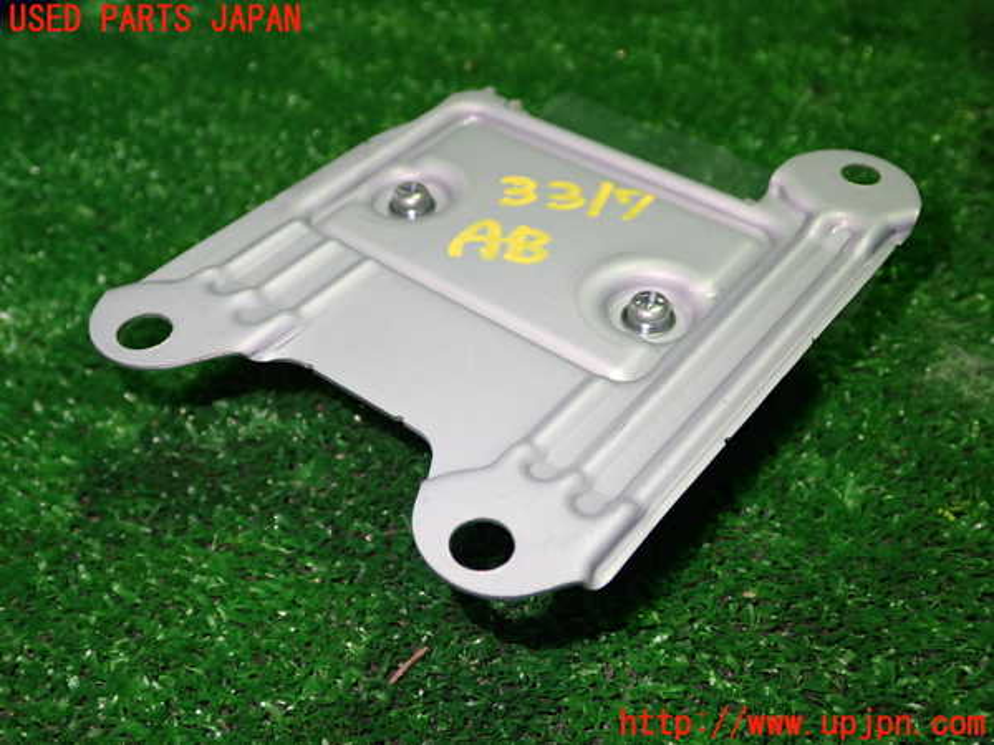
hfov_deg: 49.0
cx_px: 497
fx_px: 1091
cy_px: 372
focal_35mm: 38
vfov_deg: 37.7
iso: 400
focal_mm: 6.83
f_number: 2.7
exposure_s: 1/40
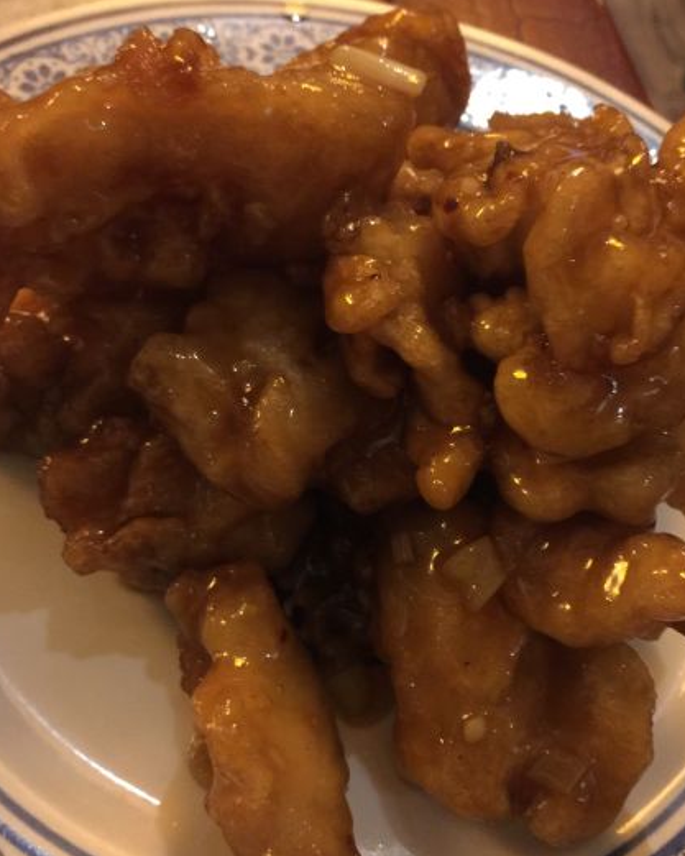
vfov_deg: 47.9
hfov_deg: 39.2
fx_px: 963
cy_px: 462
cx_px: 362
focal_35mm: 38
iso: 100
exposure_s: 1/4
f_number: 2.2
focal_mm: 4.15
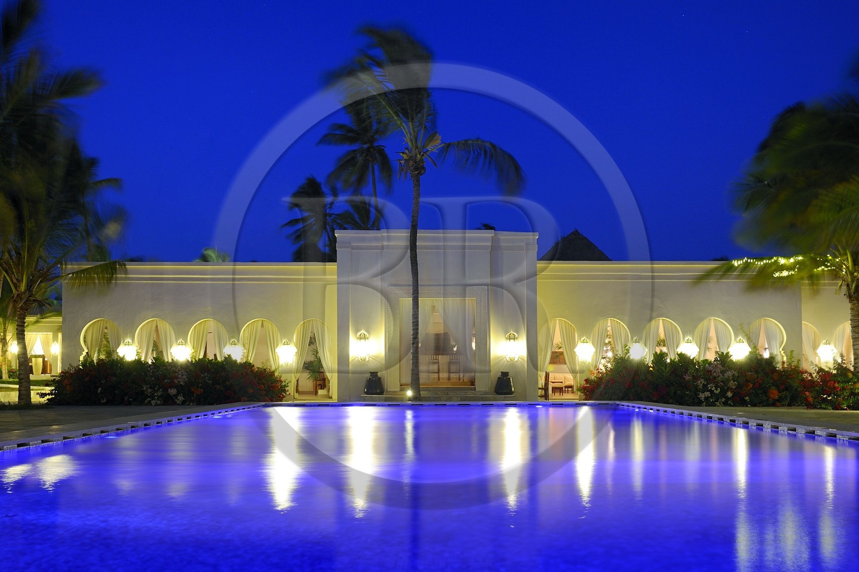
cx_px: 430
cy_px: 286
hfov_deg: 58.7
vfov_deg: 41.1
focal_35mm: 32
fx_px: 763
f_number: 7.1
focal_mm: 32
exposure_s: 13
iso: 200
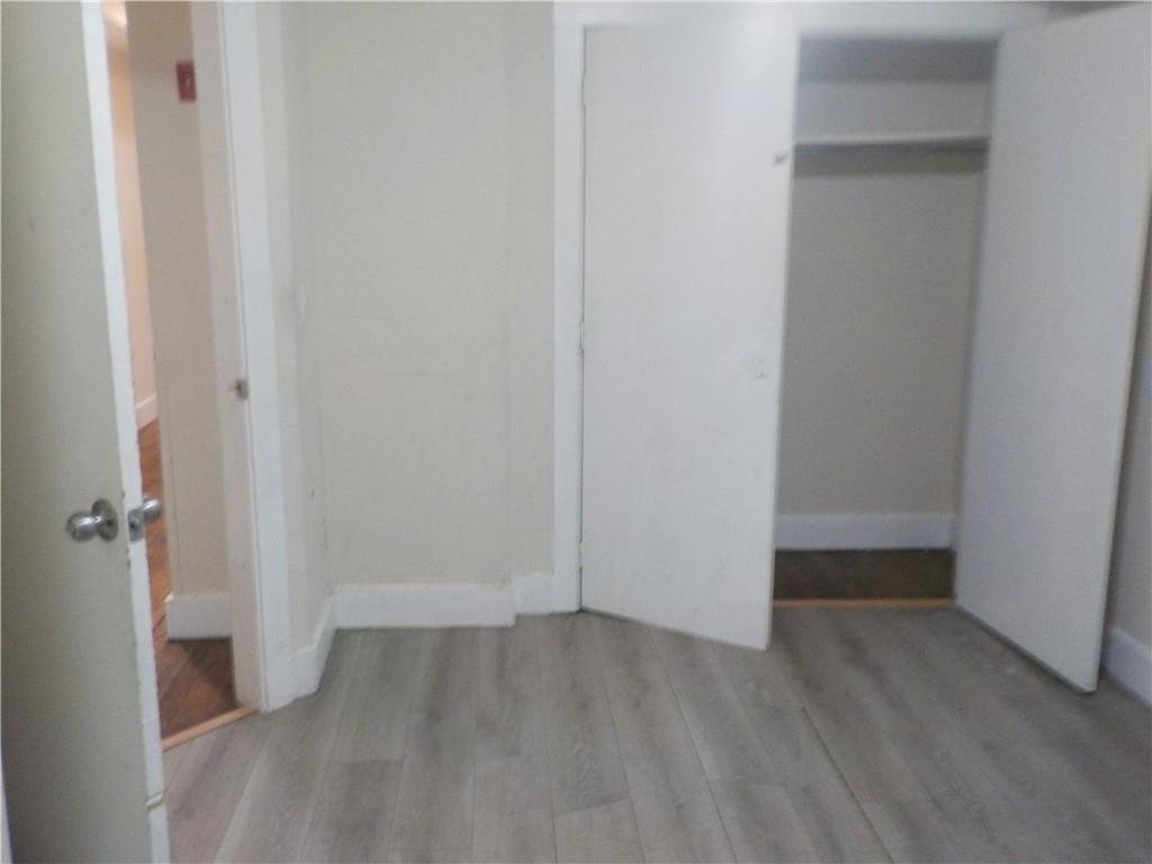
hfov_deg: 60.0
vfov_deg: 46.8
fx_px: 998
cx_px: 576
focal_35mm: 30
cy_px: 432
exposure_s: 1/15
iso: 400
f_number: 3.3
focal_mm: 4.1
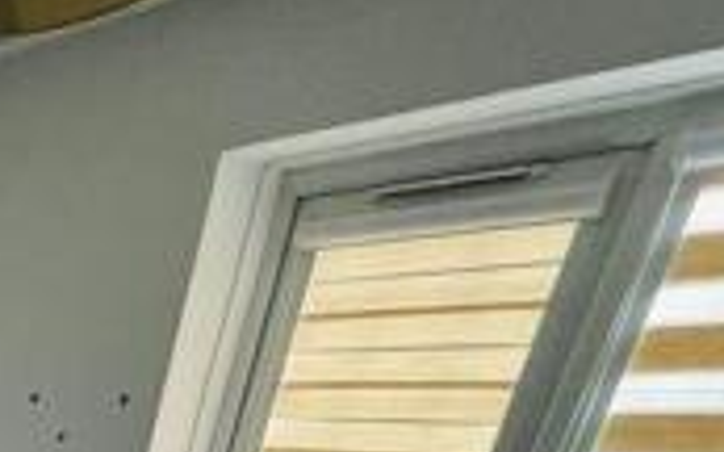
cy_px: 831
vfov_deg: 19.1
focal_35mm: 50
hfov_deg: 25.2
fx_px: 986
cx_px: -458
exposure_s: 1/60
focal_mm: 2.22
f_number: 2.2
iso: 1000
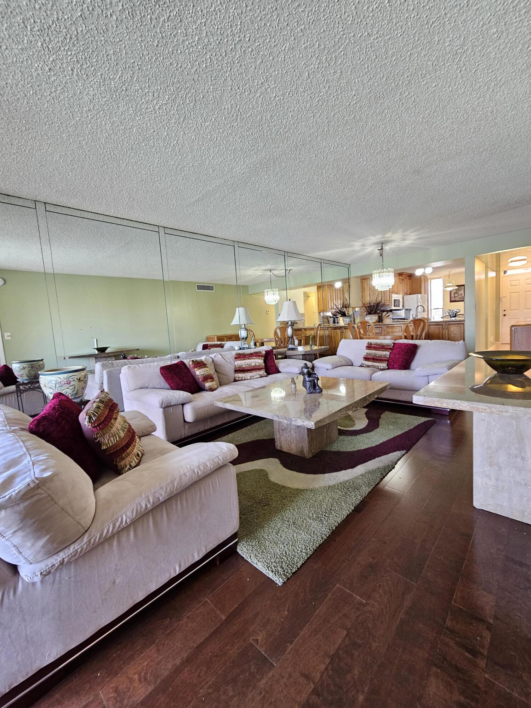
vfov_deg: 106.2
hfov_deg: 89.9
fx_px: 266
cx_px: 266
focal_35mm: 13
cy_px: 354
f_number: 2.2
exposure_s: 1/30
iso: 320
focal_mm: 2.2
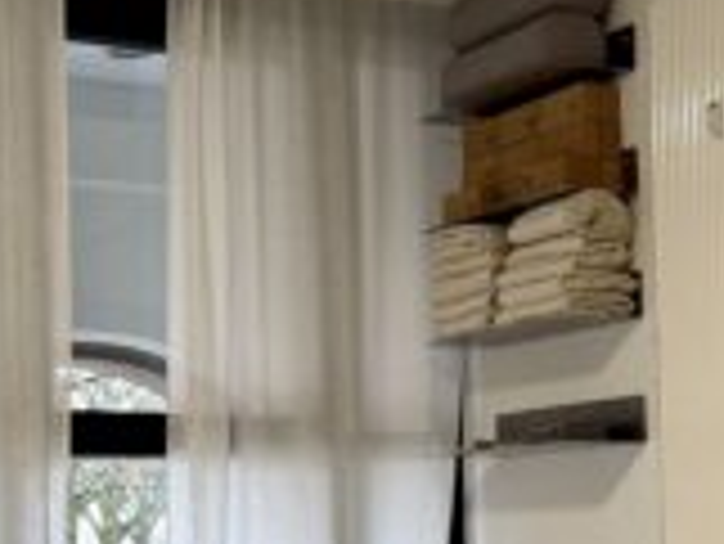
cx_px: 218
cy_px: 411
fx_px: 1821
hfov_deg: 22.4
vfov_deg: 16.9
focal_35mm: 87
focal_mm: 6.76
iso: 125
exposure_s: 1/50
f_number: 1.78
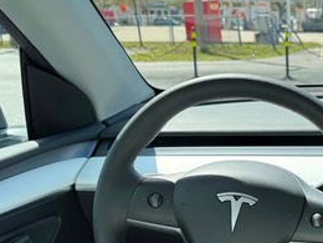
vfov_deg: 24.3
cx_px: 344
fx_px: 551
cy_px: 202
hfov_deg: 29.8
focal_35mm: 59
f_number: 1.78
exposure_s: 1/1553
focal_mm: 6.76
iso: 80
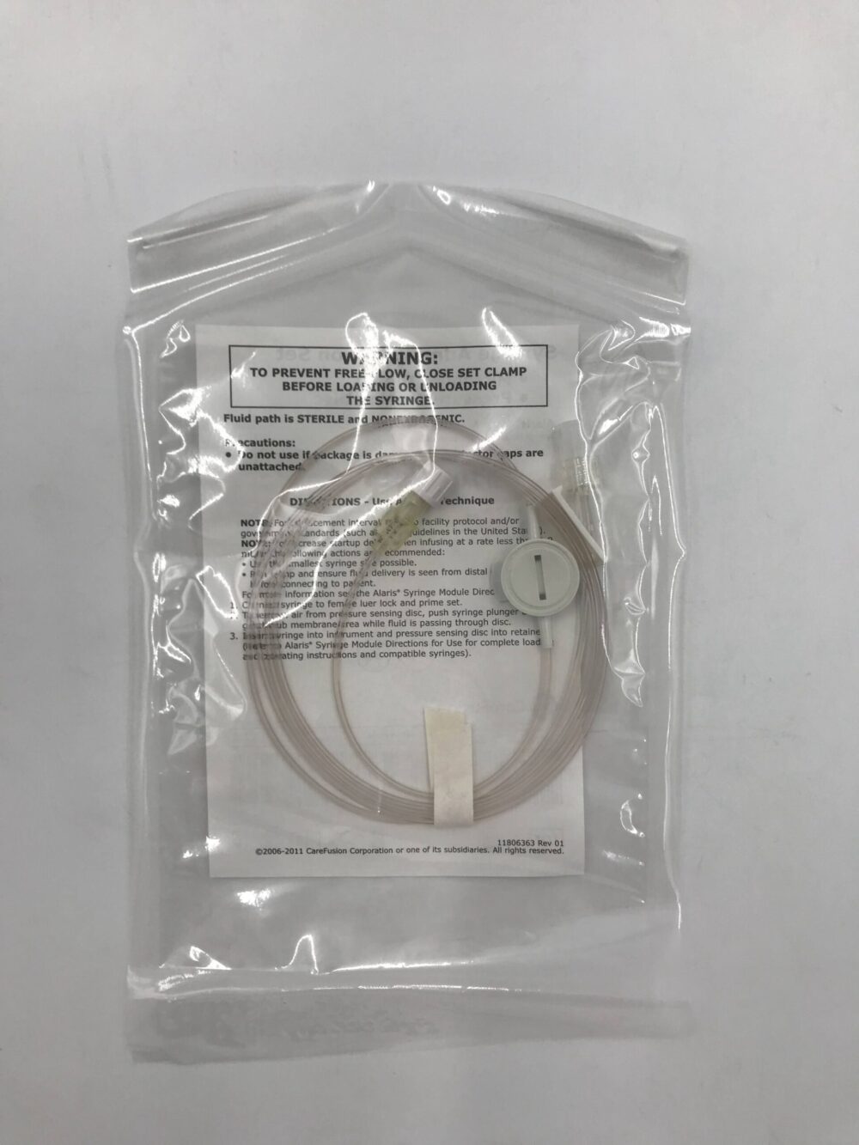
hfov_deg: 49.8
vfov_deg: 63.4
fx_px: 926
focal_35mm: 28
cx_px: 430
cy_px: 572
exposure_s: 1/215
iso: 20
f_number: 1.8
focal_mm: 3.99
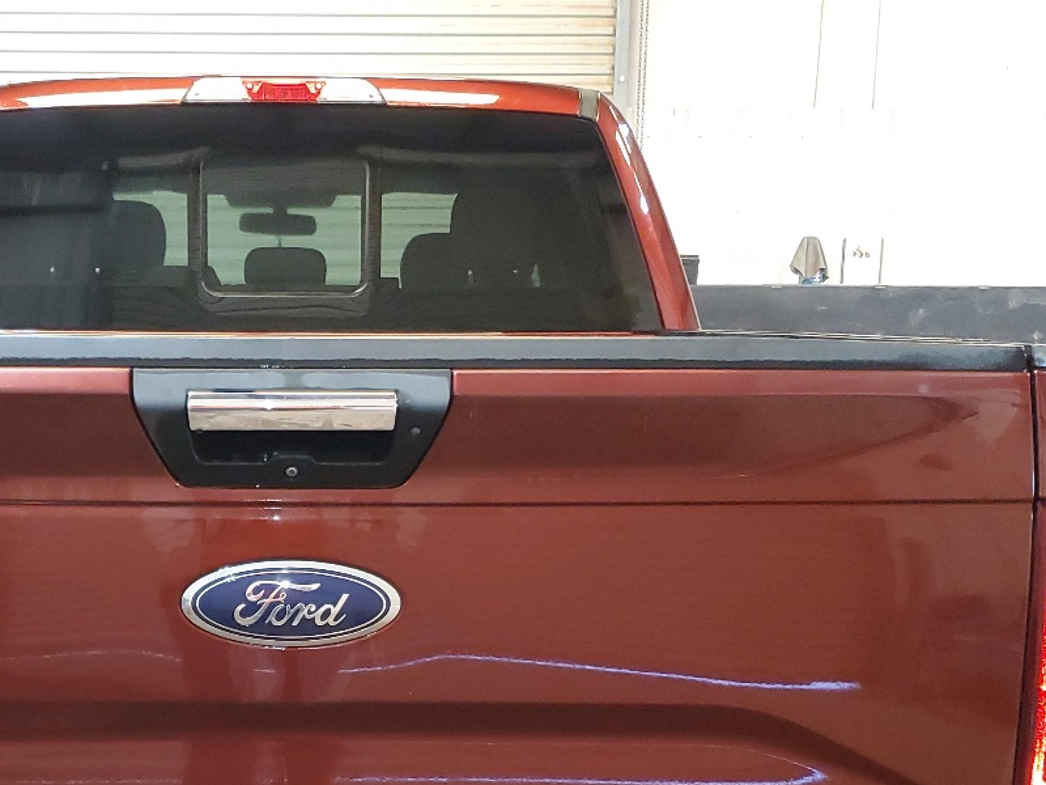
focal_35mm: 52
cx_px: 312
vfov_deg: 27.4
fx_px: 1571
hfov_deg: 36.3
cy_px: 646
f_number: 1.5
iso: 353
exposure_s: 1/60.2
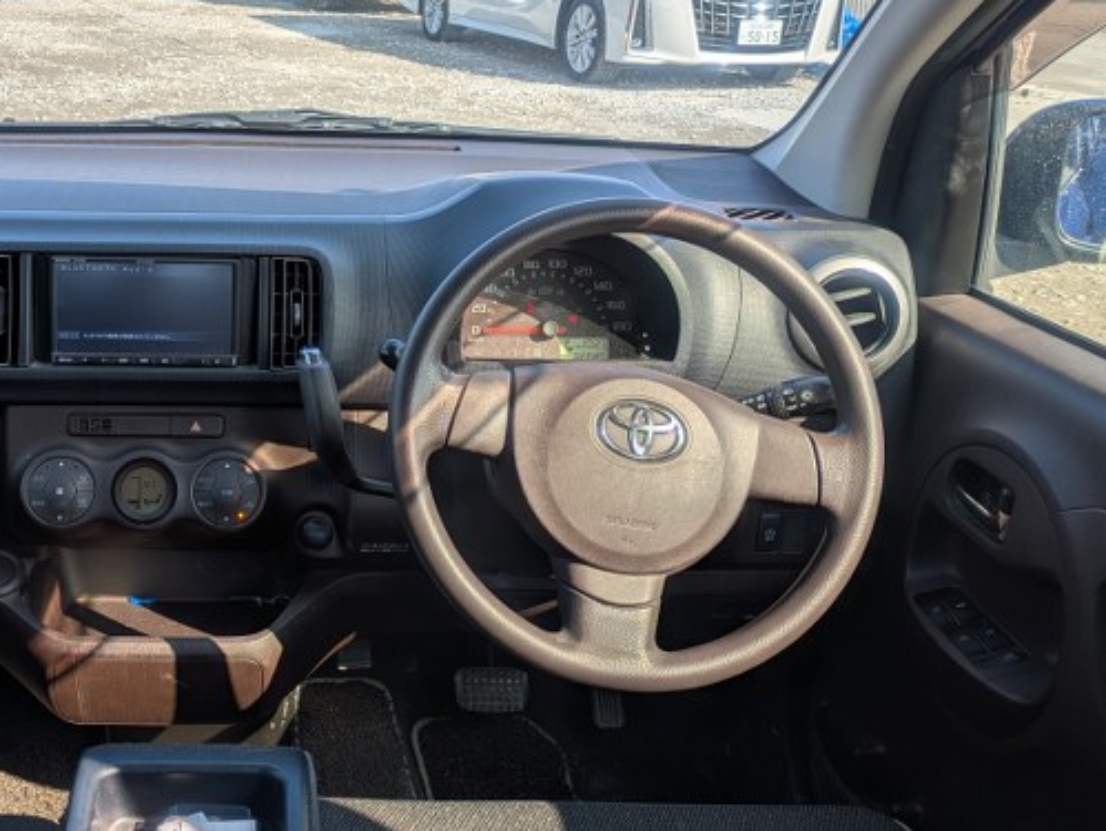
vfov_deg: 35.9
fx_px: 1279
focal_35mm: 40
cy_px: 339
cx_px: 267
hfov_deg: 45.1
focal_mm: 5.43
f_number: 1.89
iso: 43
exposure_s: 1/1269
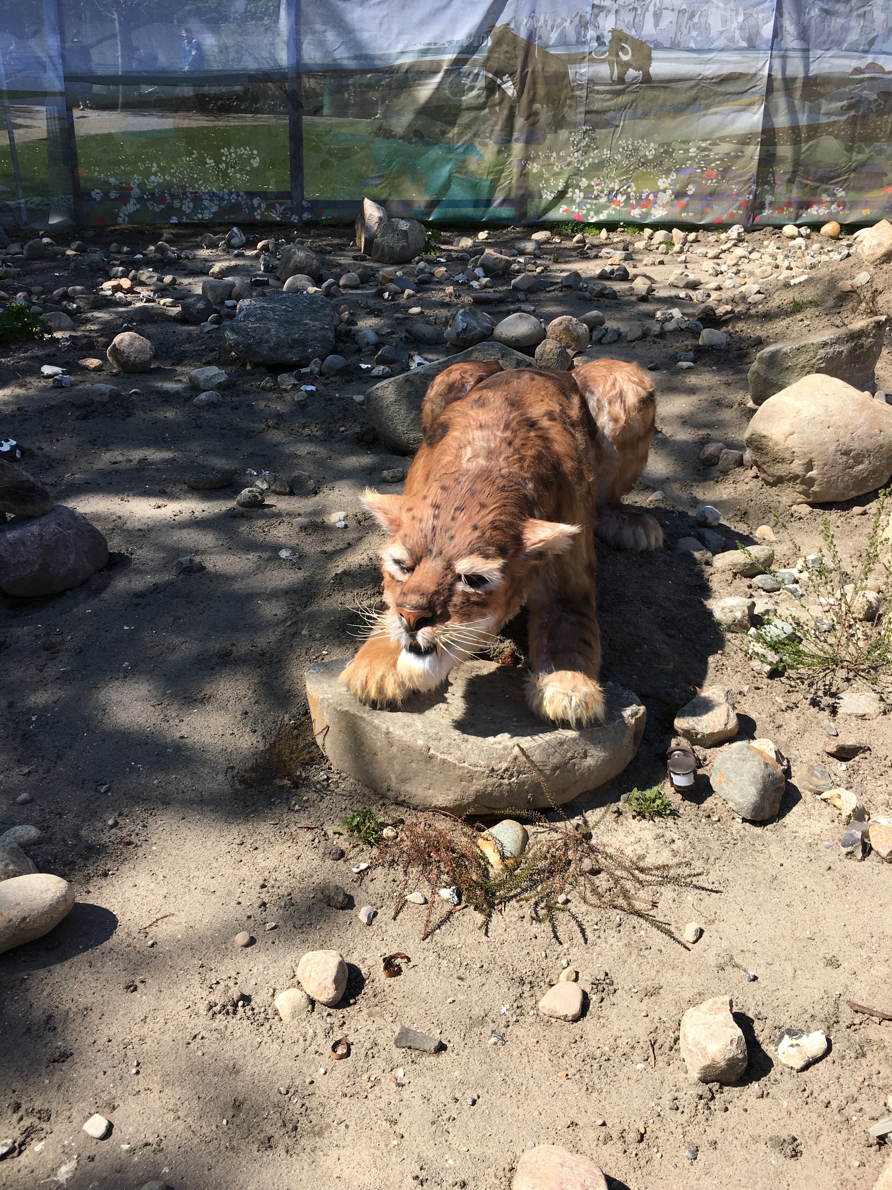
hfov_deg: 48.2
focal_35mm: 29
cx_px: 446
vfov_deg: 61.7
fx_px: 996
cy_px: 595
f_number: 2.2
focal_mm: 4.15
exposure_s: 1/1040
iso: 25
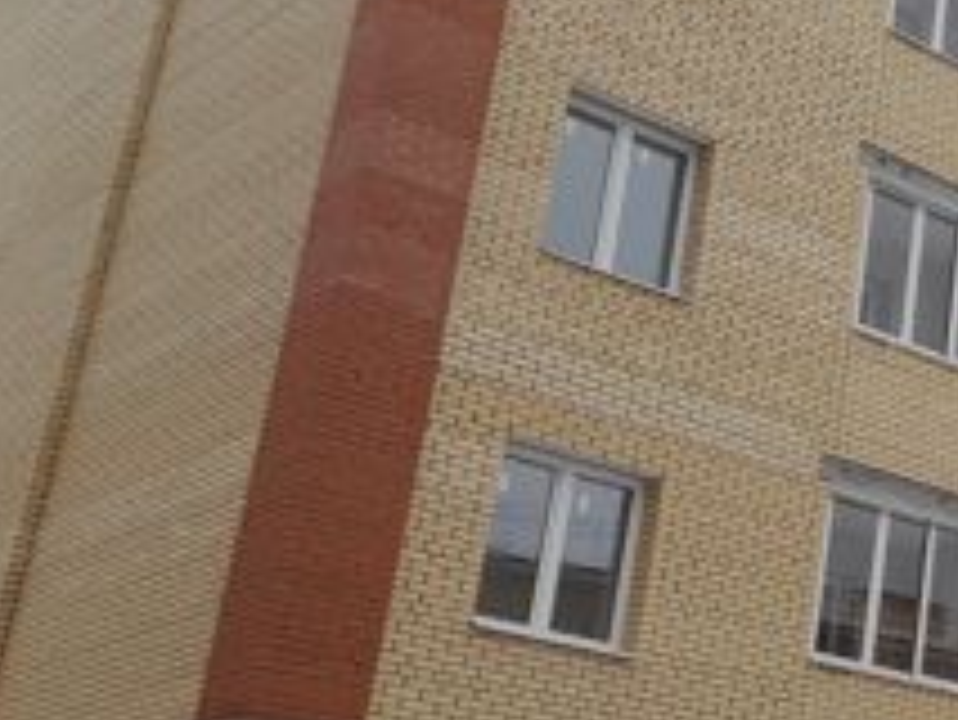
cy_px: 382
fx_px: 2077
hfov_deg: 22.5
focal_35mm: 75
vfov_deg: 19.7
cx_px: 1327
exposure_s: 1/186
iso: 20
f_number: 2
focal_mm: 4.6
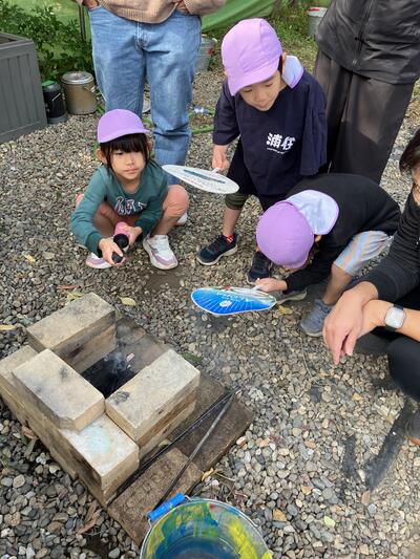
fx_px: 453
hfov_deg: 49.8
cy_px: 280
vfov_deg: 63.4
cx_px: 210
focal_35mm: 28
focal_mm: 3.99
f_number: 1.8
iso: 32
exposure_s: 1/324
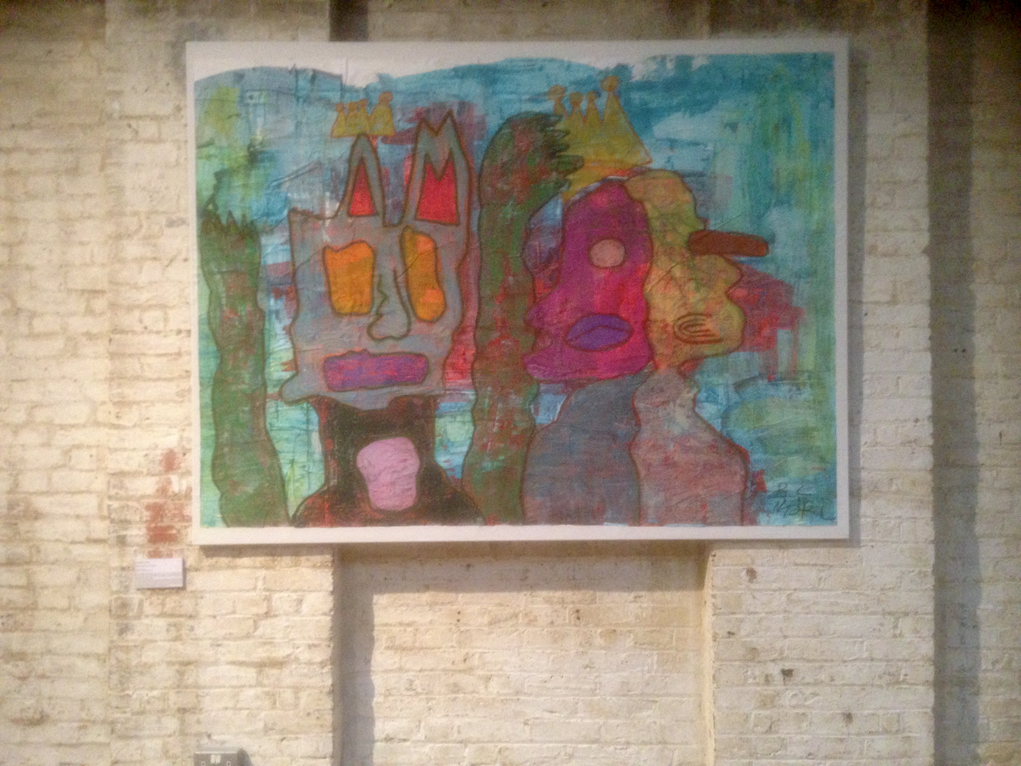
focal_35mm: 33
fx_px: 973
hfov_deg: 55.4
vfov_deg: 42.9
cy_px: 383
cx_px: 510
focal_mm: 4.12
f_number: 2.4
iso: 320
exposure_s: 1/20
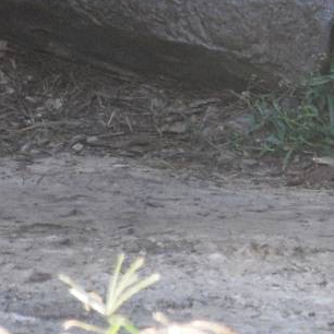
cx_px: 820
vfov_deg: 1.2
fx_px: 16036
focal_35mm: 1469
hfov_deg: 1.2
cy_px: -16
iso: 400
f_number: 5.3
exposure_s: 1/160
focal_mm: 220
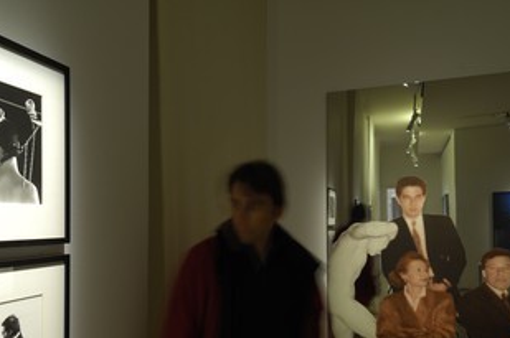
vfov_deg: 42.0
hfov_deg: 60.8
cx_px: 235
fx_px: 434
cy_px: 228
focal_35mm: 31
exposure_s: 2.2
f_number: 8
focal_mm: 15
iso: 100
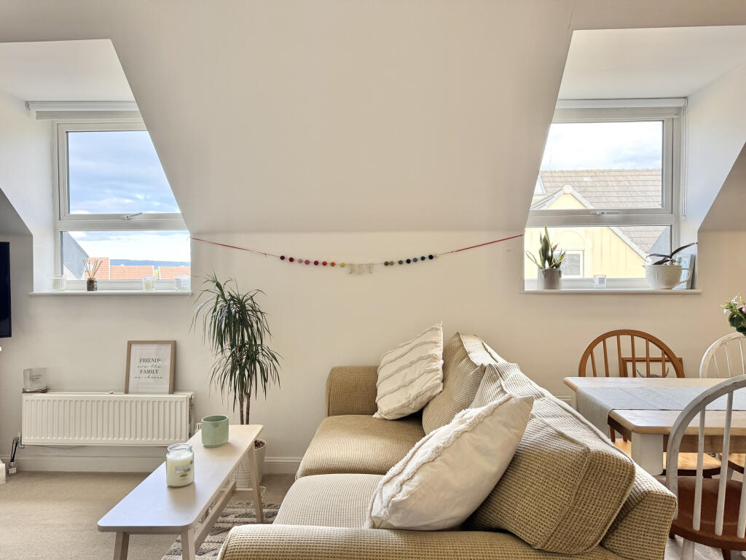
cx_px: 373
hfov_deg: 71.6
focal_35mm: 24
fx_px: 517
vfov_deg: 56.8
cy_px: 280
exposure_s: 1/121
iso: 125
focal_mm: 6.76
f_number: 1.78
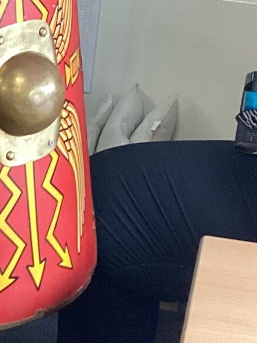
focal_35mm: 134
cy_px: 79
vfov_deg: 14.7
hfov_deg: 10.8
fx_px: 1326
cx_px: -95
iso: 200
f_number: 2.4
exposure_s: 1/60
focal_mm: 3.3
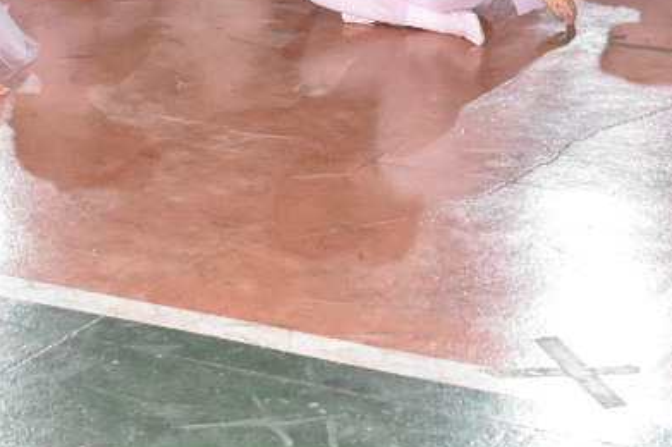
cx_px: 206
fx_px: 2668
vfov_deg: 9.5
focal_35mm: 143
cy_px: -60
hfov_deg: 14.3
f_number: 5.6
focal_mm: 23
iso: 3200
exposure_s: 1/100
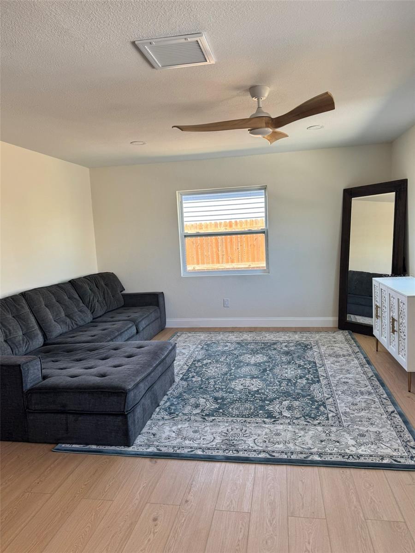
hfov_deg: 56.8
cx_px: 208
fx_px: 384
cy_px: 276
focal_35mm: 24
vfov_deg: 71.6
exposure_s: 1/121
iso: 100
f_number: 1.78
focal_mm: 6.76
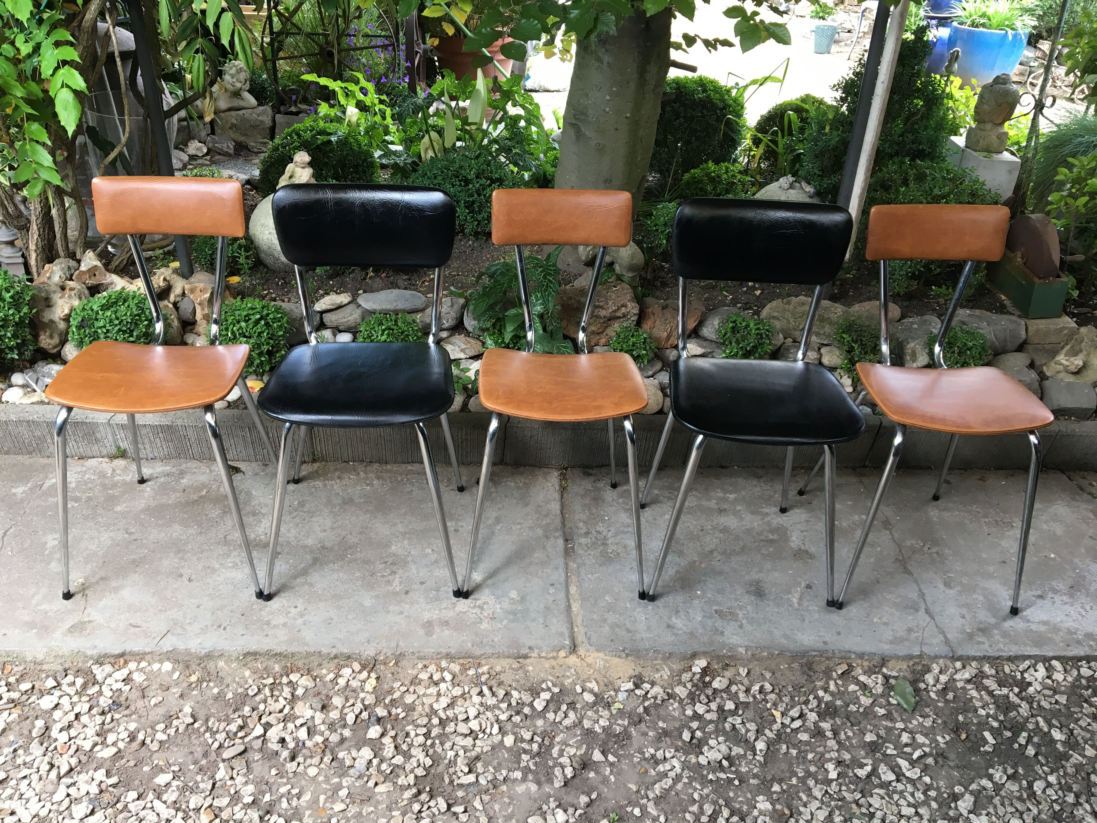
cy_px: 412
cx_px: 548
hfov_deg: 61.7
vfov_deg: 48.2
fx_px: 919
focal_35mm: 29
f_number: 2.2
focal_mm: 4.15
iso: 32
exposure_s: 1/33
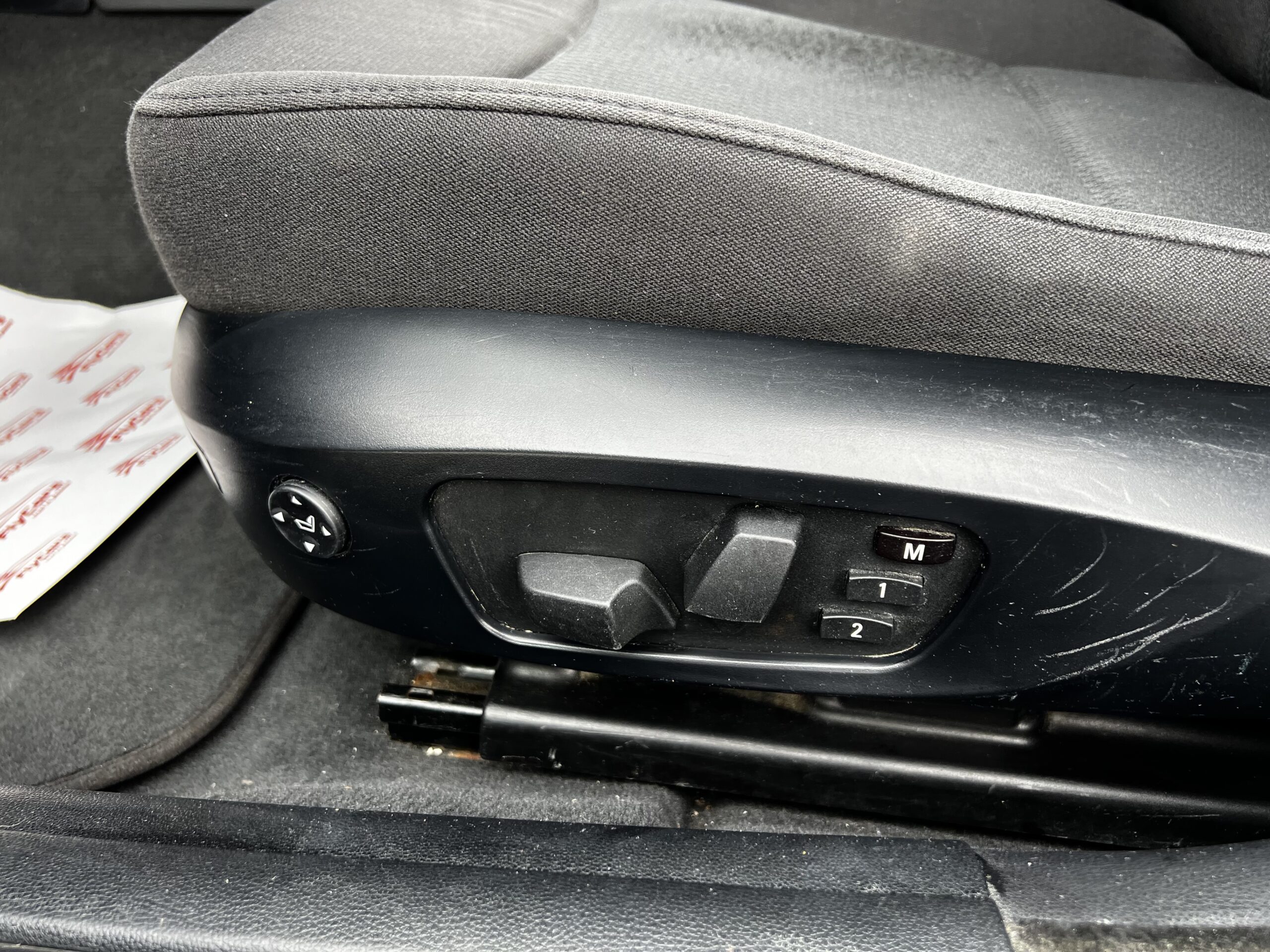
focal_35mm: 26
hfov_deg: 67.3
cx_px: 635
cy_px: 476
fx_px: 954
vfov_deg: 53.1
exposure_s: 1/121
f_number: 1.5
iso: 64
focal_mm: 5.7
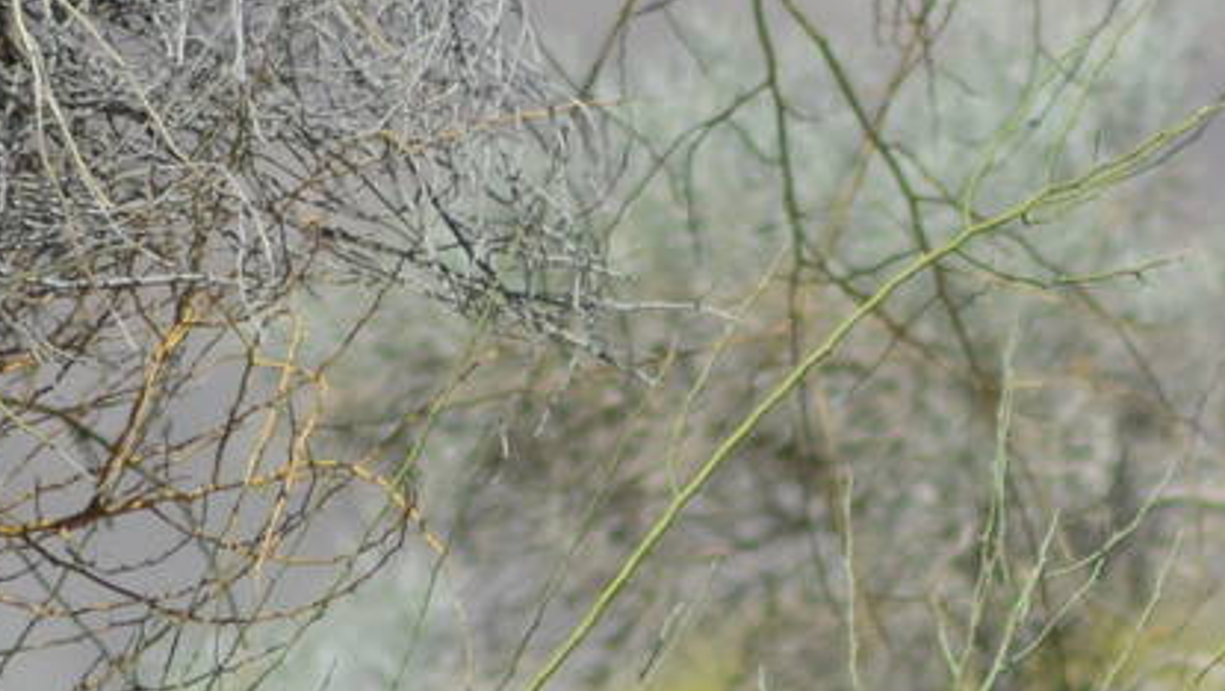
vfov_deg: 0.8
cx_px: 995
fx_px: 51059
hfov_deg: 1.4
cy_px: 1388
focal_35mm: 1571
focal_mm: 260
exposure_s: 1/2000
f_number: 5.6
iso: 280
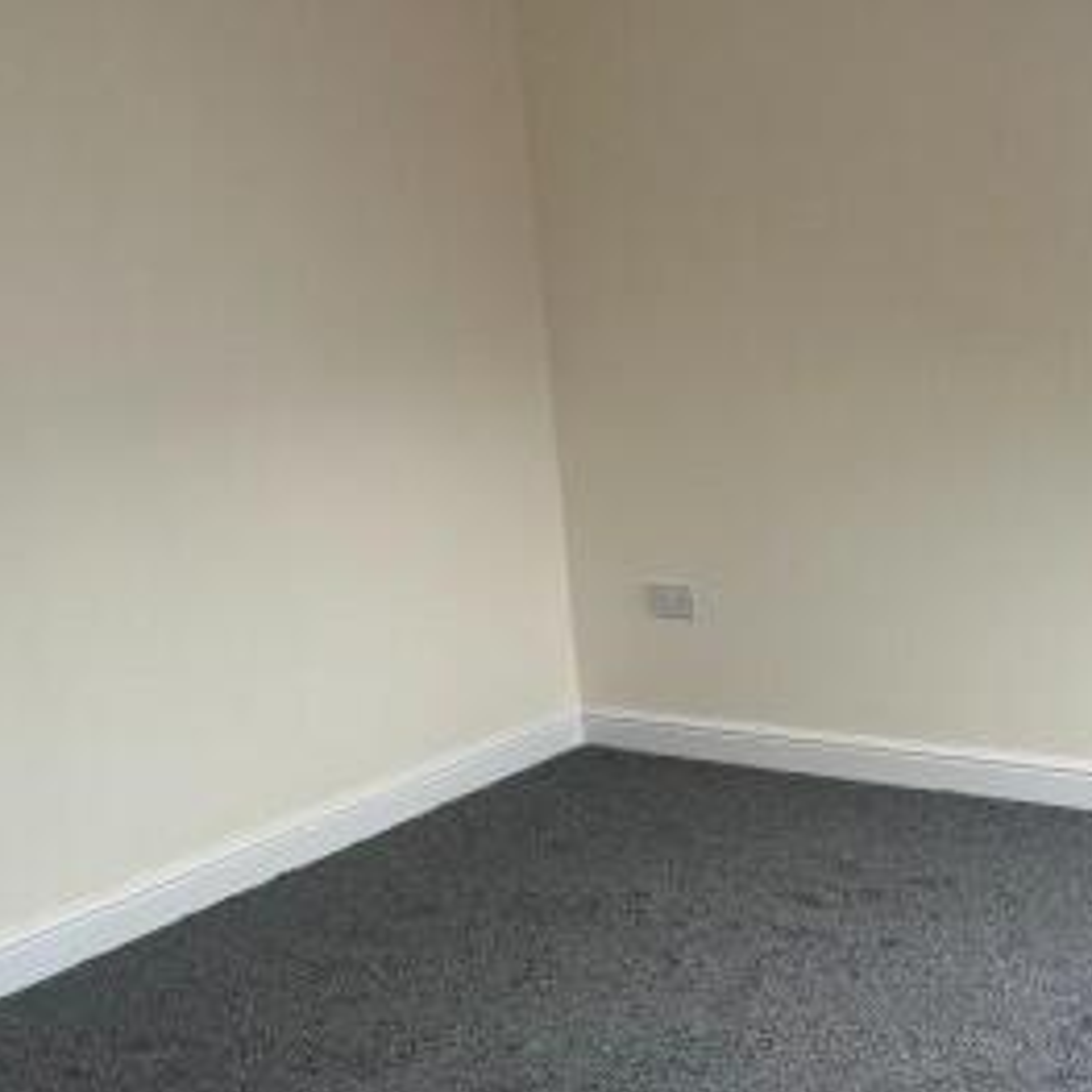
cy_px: 704
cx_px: 737
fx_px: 1677
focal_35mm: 47
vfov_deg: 35.8
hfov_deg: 35.7
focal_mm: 6.86
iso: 160
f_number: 1.78
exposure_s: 1/100
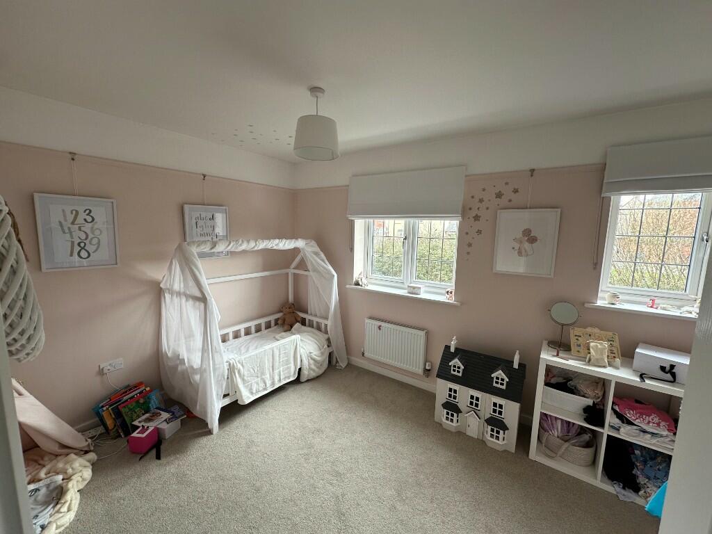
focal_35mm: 14
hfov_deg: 102.1
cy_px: 267
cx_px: 356
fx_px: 288
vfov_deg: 85.7
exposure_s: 1/99
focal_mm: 2.22
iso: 80
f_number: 2.2
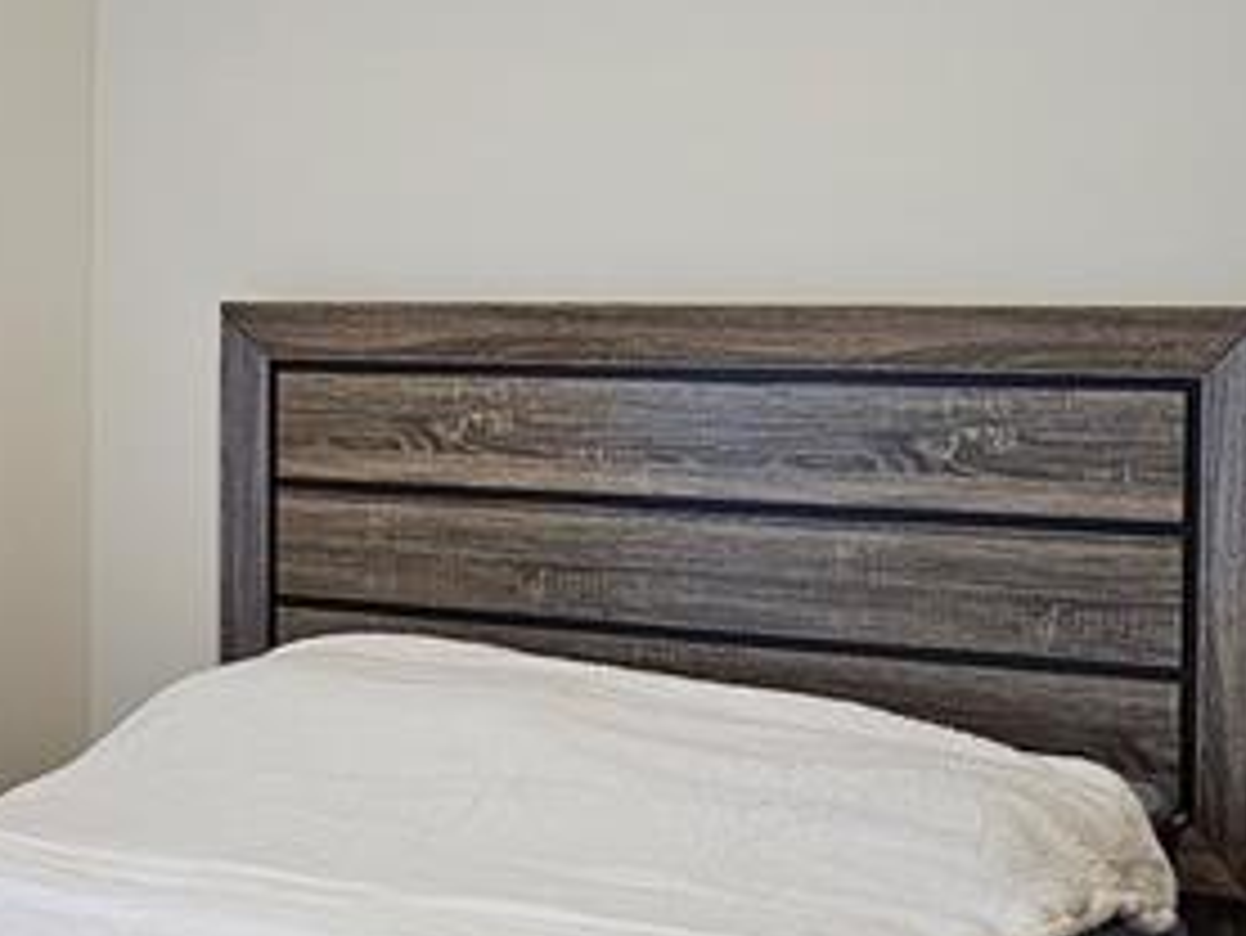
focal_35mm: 85
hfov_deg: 22.3
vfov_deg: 17.4
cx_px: 40
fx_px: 3061
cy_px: 482
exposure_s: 1/120
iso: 400
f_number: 1.7
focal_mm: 6.3
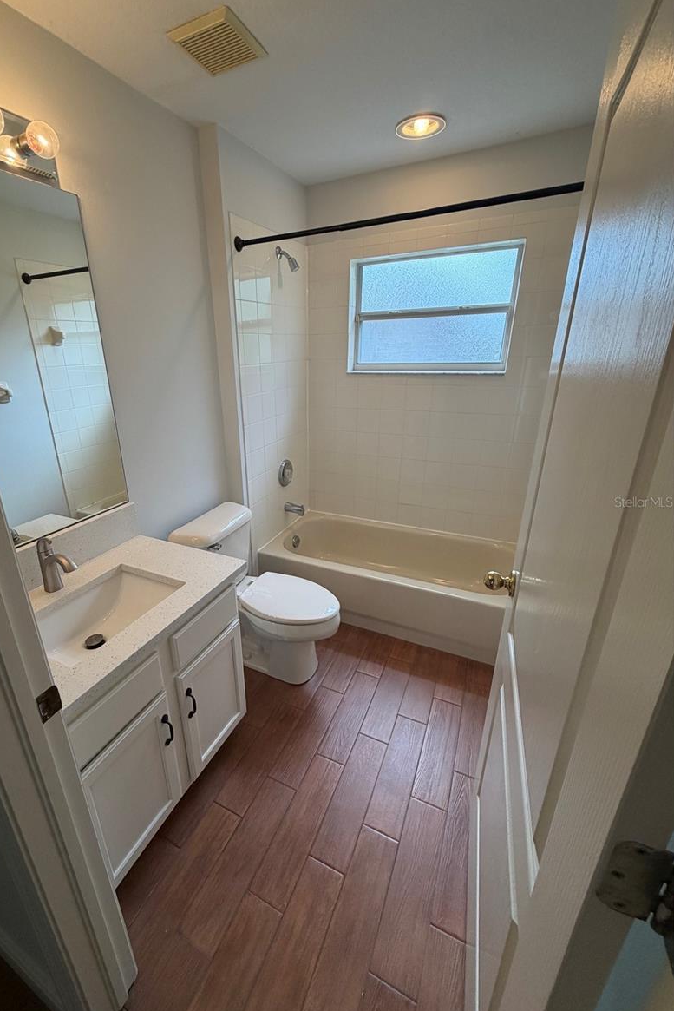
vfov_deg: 100.4
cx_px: 285
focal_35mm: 15
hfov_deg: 76.8
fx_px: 421
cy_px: 502
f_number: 2.2
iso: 160
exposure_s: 1/120
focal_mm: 2.22
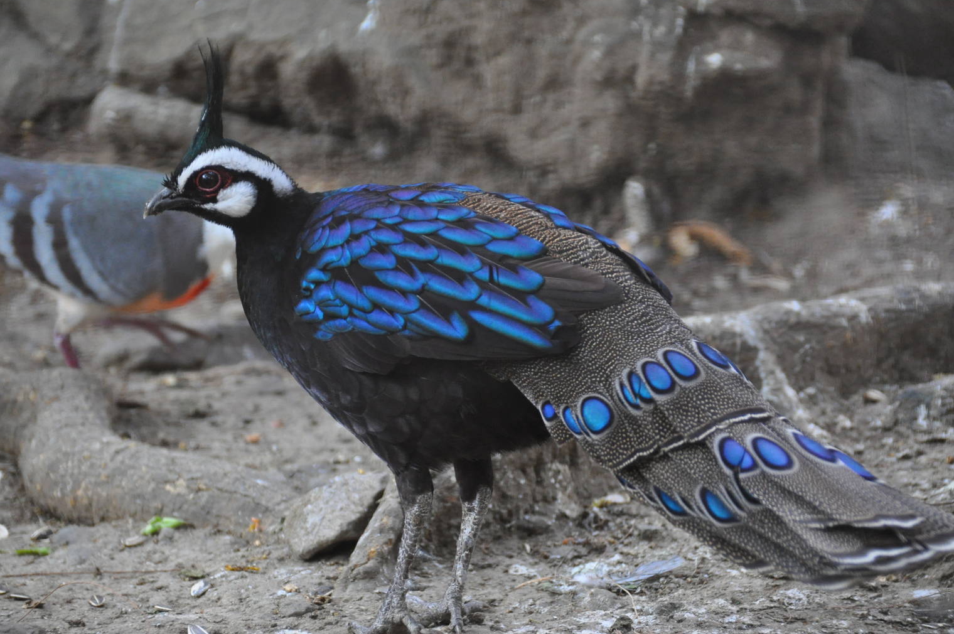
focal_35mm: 261
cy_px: 315
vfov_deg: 5.3
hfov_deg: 7.9
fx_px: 6896
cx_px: 462
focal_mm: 165
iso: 1600
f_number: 5.6
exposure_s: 1/50
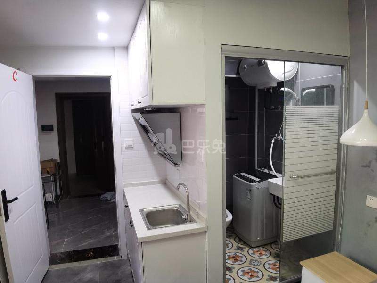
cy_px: 142
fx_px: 207
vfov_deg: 68.7
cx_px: 188
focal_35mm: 19
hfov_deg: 84.7
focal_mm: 3.12
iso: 320
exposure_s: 1/50
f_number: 2.2
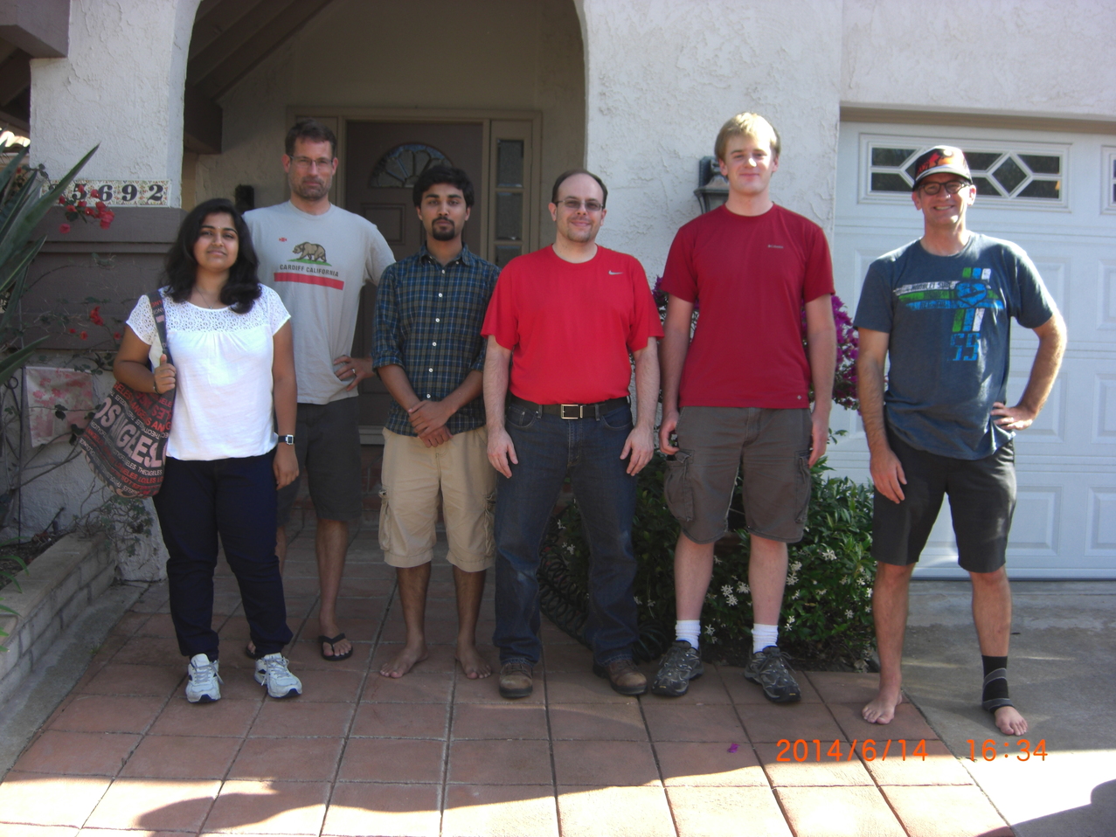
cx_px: 558
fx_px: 1225
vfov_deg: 37.7
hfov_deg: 49.0
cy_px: 418
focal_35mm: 38
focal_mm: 7.9
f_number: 2.8
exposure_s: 1/250
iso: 80
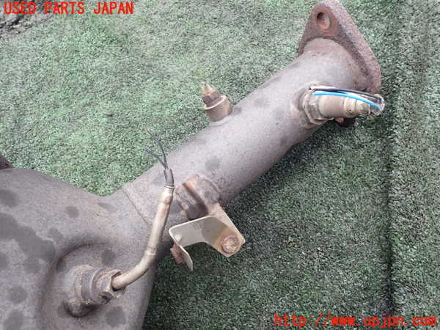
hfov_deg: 69.4
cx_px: 220
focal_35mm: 25
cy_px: 165
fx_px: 318
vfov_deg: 54.9
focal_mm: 4.5
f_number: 2.8
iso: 100
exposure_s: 1/80
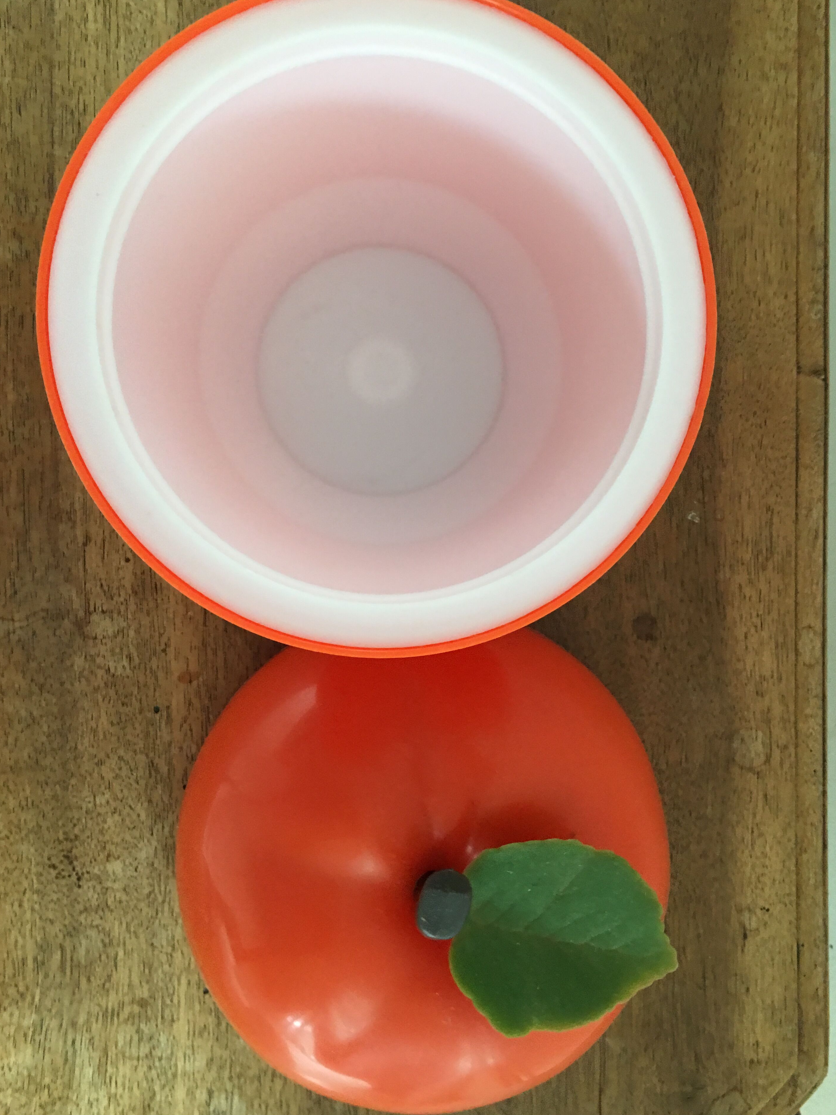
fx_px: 998
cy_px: 570
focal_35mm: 31
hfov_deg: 45.4
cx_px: 426
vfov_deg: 58.3
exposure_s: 1/17
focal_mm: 4.15
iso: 100
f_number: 2.2
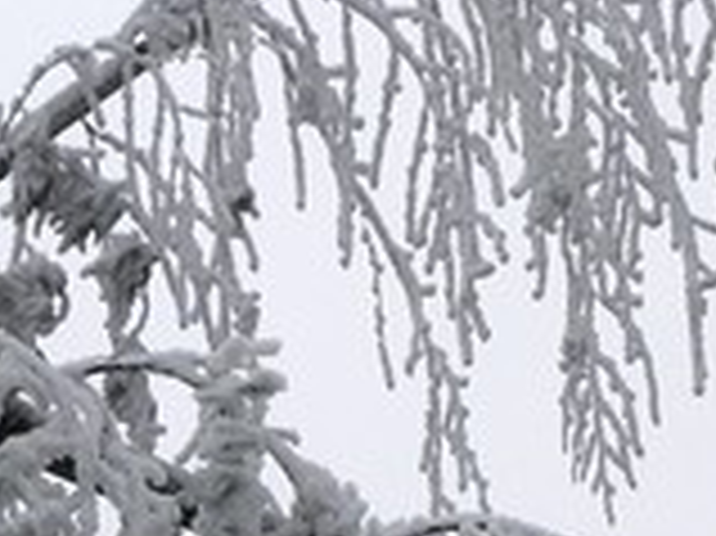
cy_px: 696
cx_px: 482
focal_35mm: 145
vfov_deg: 10.0
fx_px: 2997
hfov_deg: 13.6
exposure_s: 1/302
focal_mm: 5.9
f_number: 6.3
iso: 160
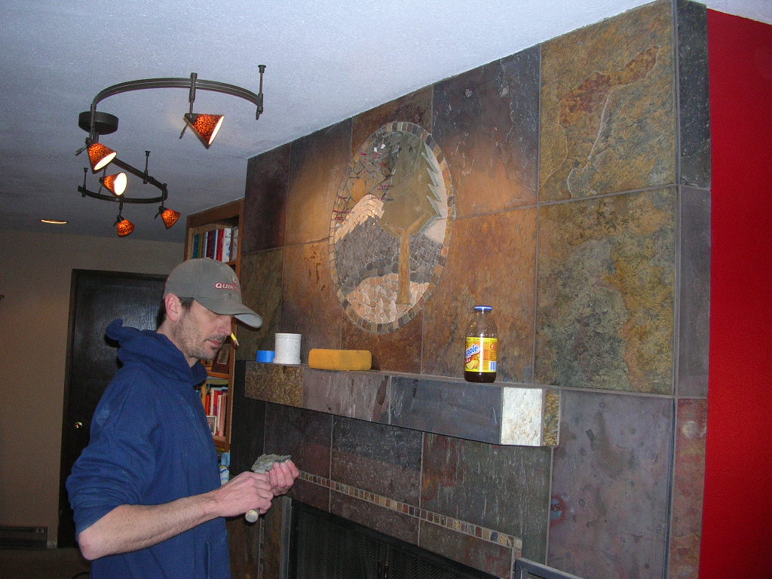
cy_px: 290
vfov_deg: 40.7
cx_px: 386
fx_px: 781
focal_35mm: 35
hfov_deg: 52.6
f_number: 2.8
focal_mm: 5.8
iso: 93
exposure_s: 1/60.1
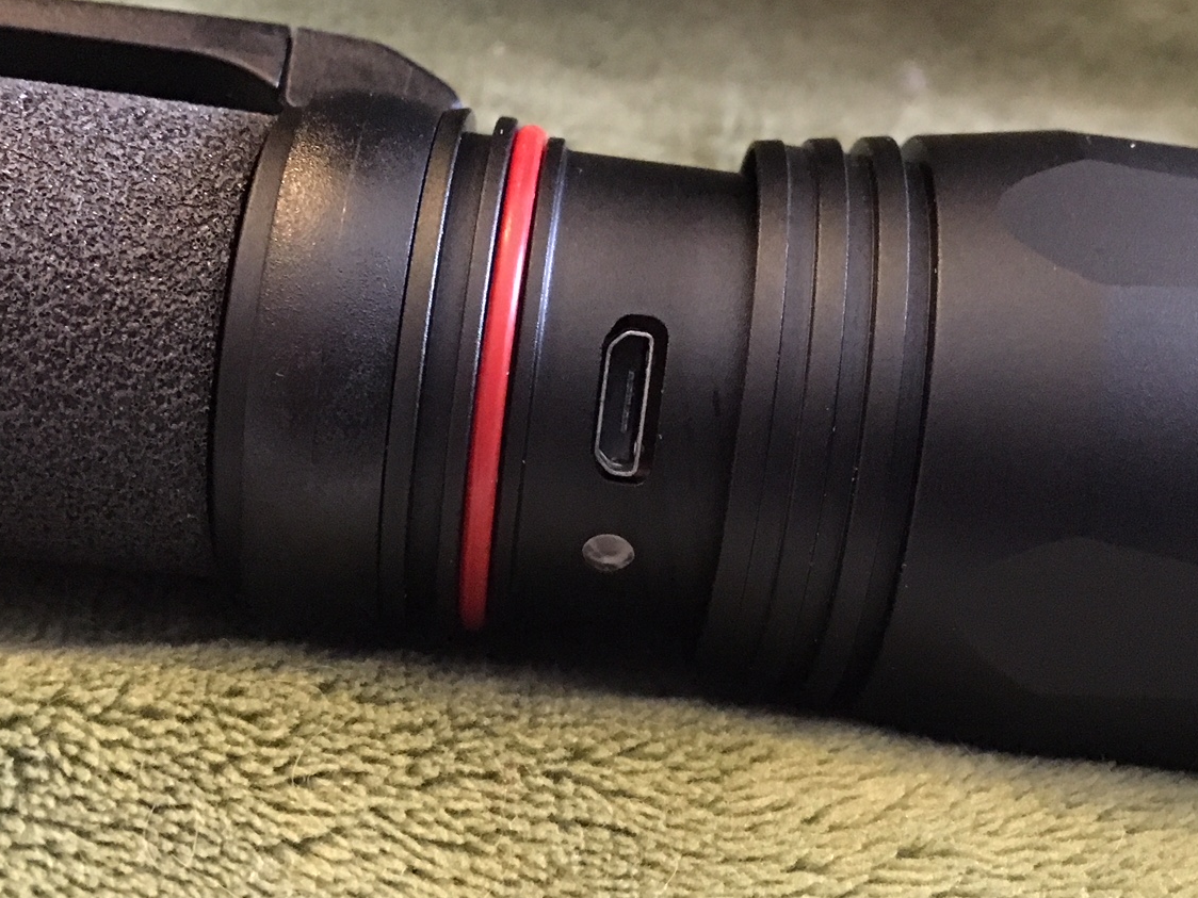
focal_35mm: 52
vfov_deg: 28.0
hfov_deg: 36.7
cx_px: 715
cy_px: 420
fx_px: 1800
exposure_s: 1/15
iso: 250
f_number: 2.2
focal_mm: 4.15
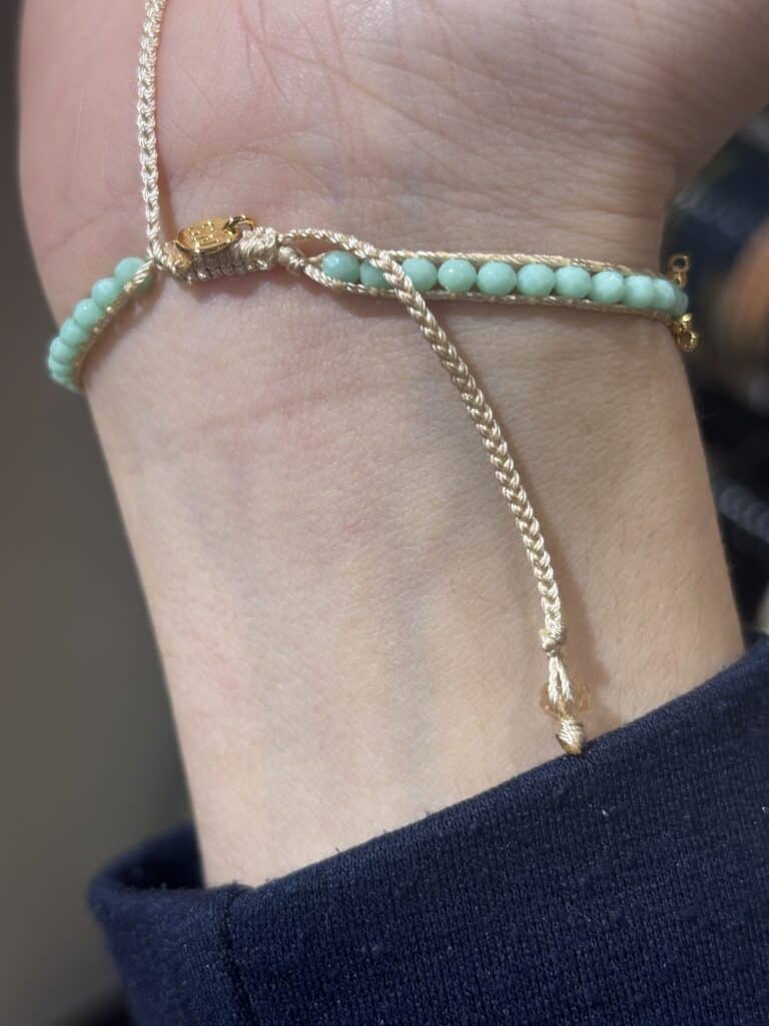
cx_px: 384
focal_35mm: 52
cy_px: 513
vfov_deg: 36.8
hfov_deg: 28.0
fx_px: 1540
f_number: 1.6
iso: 50
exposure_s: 1/100
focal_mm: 5.96
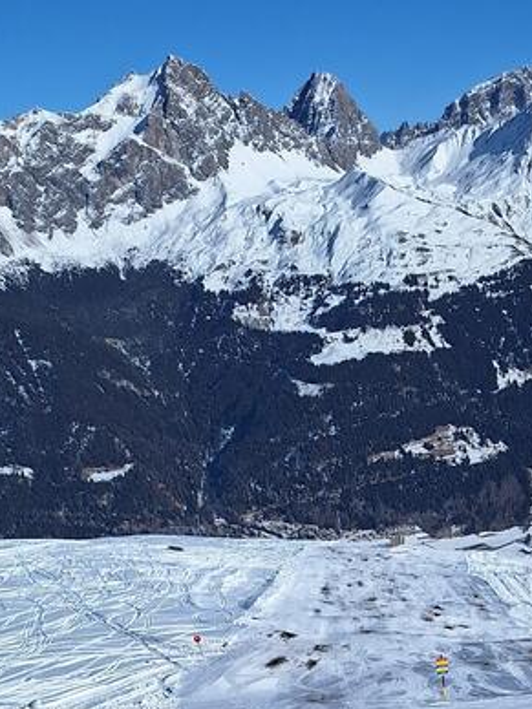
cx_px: 518
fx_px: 1250
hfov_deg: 23.1
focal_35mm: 61
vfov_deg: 27.5
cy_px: 868
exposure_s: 1/6211
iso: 40
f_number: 1.8
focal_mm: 5.54
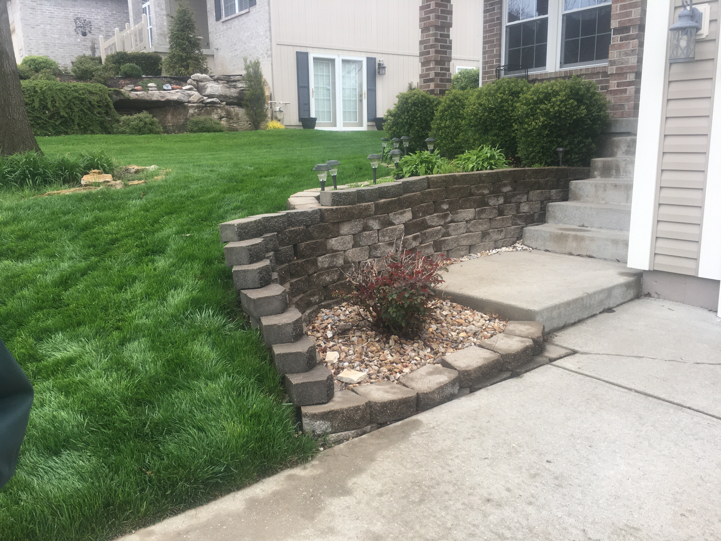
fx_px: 604
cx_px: 360
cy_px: 270
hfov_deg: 61.7
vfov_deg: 48.2
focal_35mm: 29
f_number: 2.2
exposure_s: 1/120
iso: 40
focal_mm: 4.15
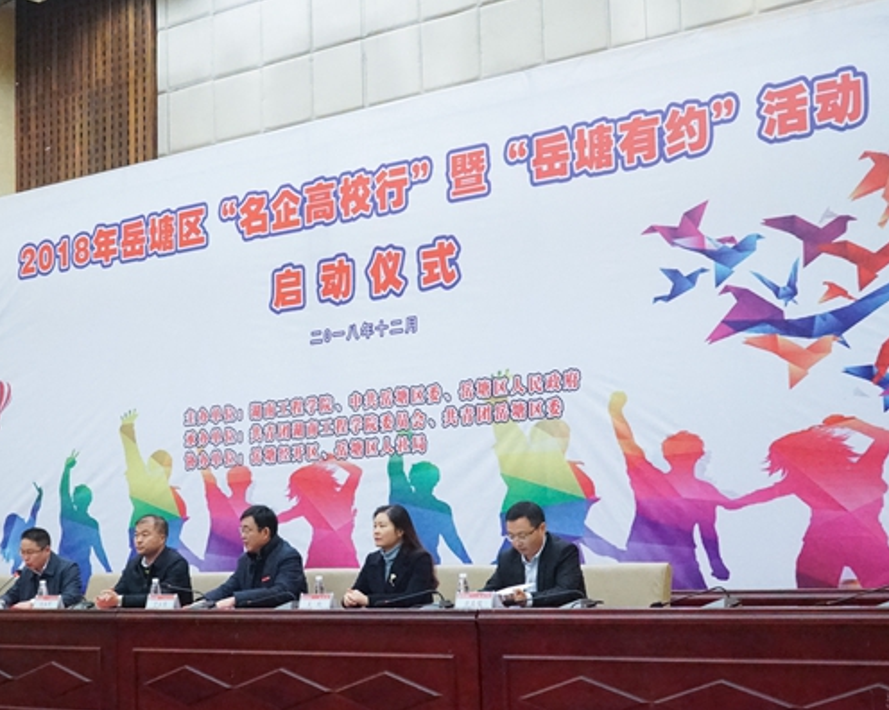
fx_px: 1525
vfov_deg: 26.2
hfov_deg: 32.4
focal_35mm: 58
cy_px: 356
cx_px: 355
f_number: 10
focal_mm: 51
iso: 32000
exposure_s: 1/125
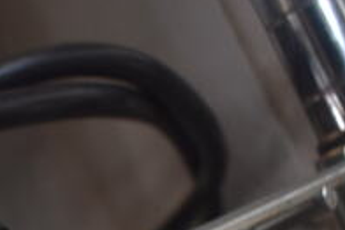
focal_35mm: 84
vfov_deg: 15.0
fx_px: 806
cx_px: -28
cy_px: 353
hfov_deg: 22.9
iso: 640
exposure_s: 1/250
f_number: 3.5
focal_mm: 18
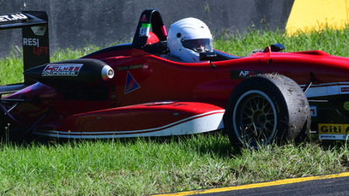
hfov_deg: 2.6
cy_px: 42
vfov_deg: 1.5
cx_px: 202
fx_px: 7718
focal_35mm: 834
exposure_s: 1/640
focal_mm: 270
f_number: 11
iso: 500
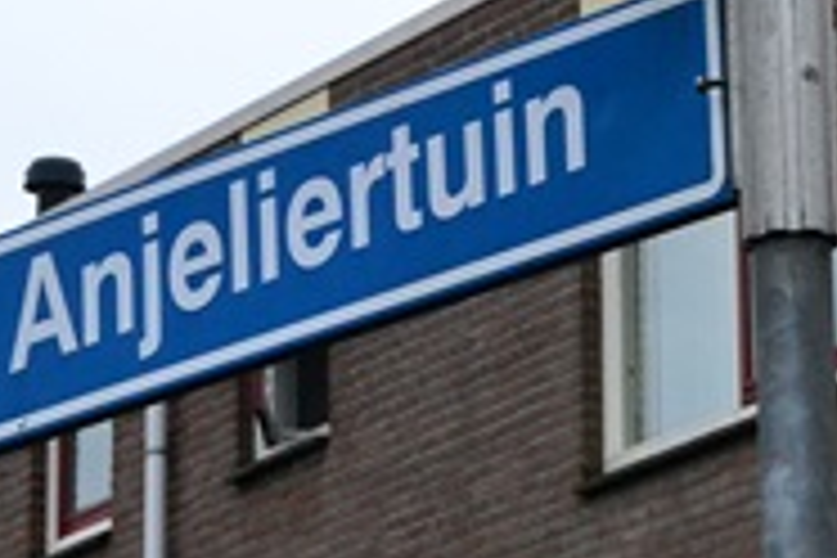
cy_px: 140
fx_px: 5859
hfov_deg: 8.2
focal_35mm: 252
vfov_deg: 5.4
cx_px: 716
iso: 2800
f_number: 32
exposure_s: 1/250
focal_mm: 52
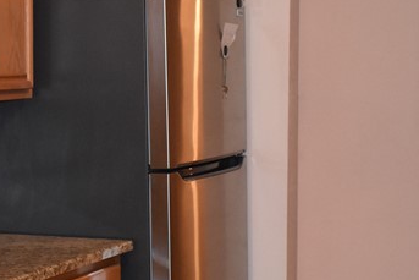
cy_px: 220
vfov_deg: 11.5
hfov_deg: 17.0
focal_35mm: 119
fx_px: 1381
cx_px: 27
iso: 1600
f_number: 4
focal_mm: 25
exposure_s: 1/60
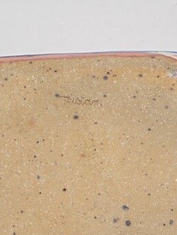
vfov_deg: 24.6
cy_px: 230
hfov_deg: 19.4
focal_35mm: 76
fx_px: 517
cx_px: 94
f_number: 3.7
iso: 100
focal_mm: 5.3
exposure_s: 1/30
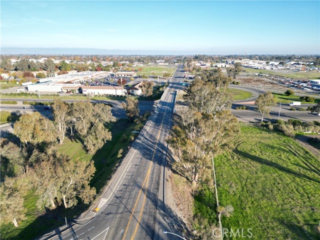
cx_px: 160
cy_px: 120
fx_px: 222
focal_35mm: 24
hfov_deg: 71.6
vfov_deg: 56.8
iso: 100
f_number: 1.7
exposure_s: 1/1000
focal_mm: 6.72
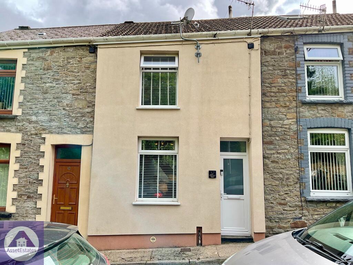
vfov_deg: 48.2
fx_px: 296
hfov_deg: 61.7
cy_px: 132
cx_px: 176
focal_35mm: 29
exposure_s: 1/912
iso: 16
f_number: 1.8
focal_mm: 3
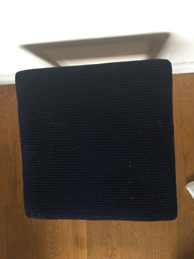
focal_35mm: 29
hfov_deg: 48.2
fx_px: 217
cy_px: 130
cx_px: 97
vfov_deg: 61.7
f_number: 2.2
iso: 125
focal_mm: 4.15
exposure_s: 1/33
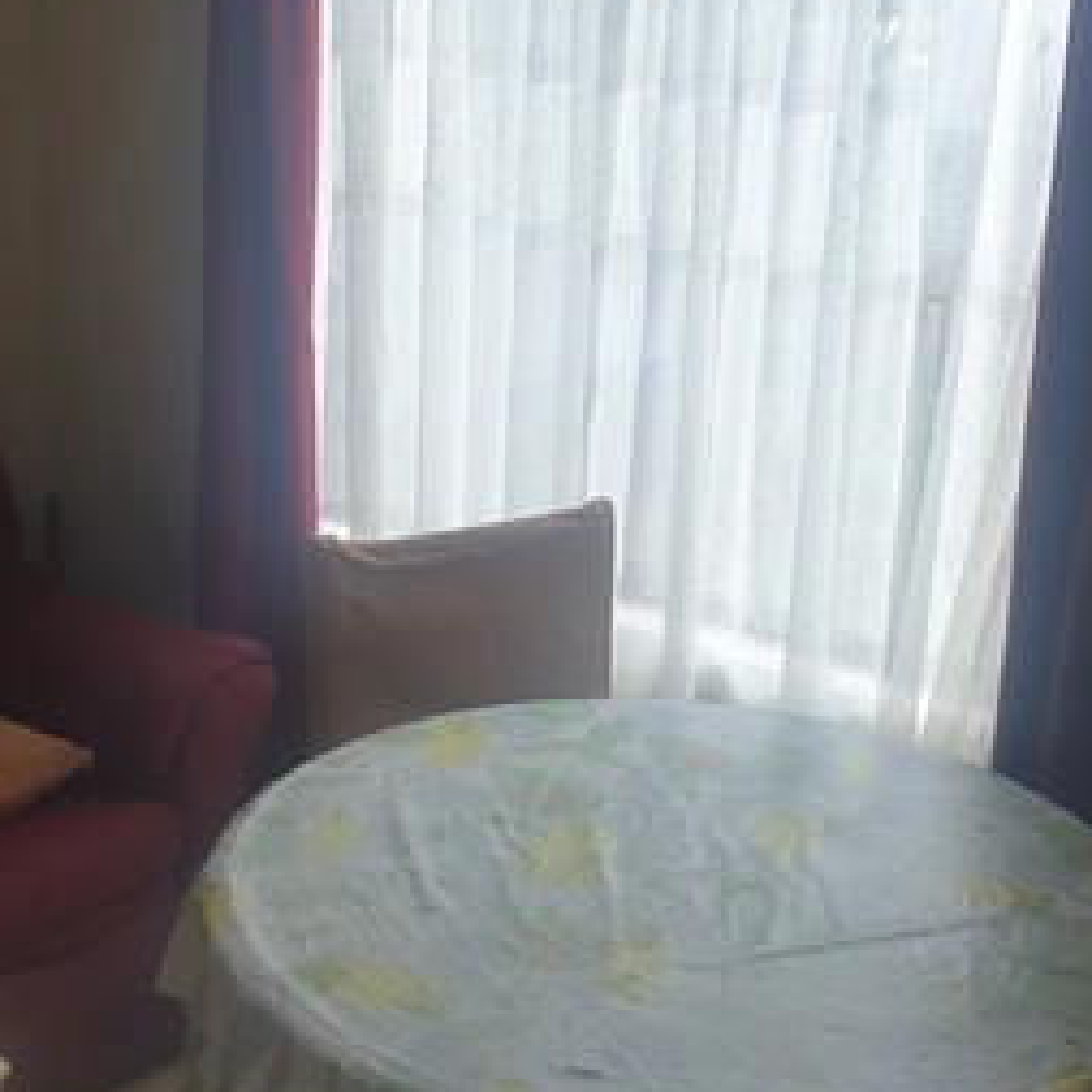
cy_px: 479
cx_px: 600
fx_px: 1428
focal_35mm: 40
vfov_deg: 41.8
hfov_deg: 41.8
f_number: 2.4
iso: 50
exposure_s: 1/100
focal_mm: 4.3
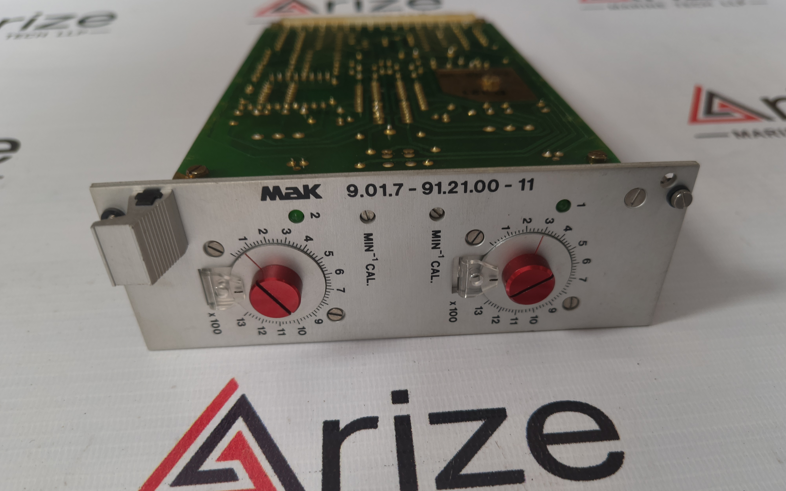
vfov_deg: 49.1
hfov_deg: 72.5
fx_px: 536
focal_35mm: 25
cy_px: 288
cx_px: 403
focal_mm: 5.56
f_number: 1.8
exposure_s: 1/50
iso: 421
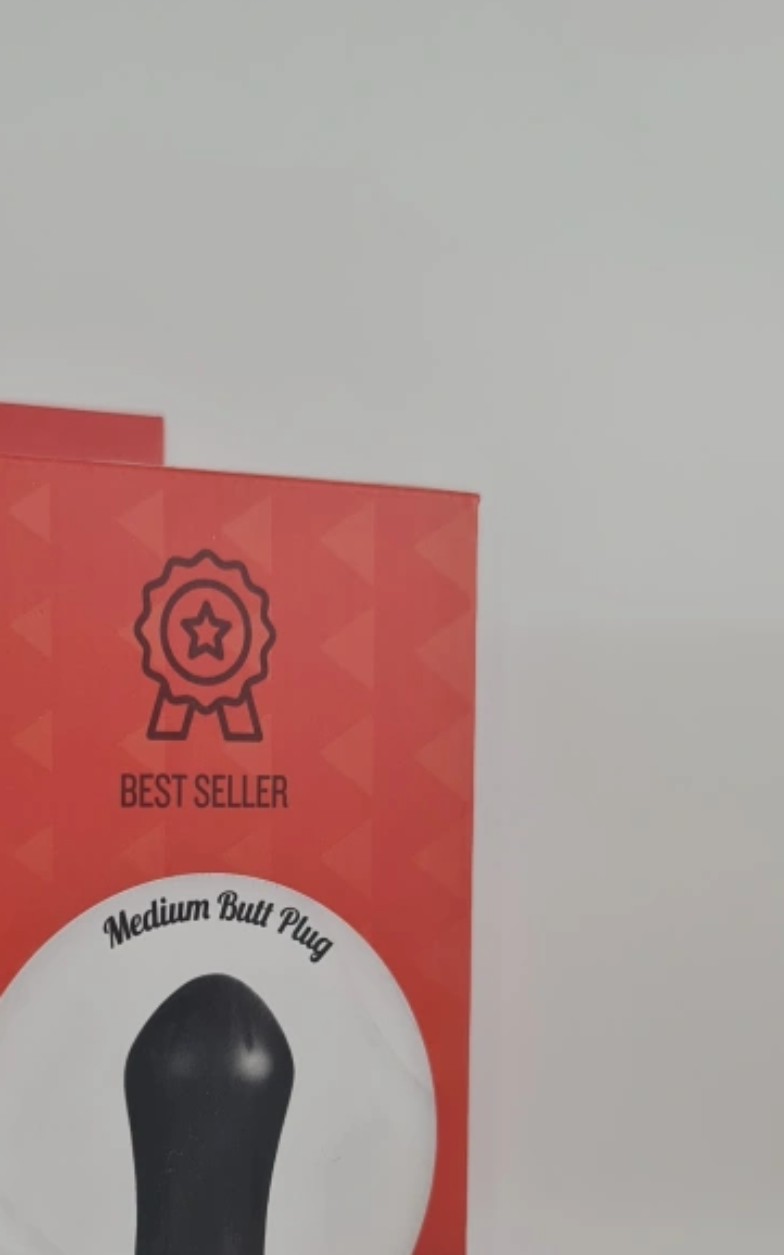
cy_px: 984
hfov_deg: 22.8
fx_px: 1881
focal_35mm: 55
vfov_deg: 35.8
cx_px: 46
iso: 50
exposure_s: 1/435
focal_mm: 7
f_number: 1.8
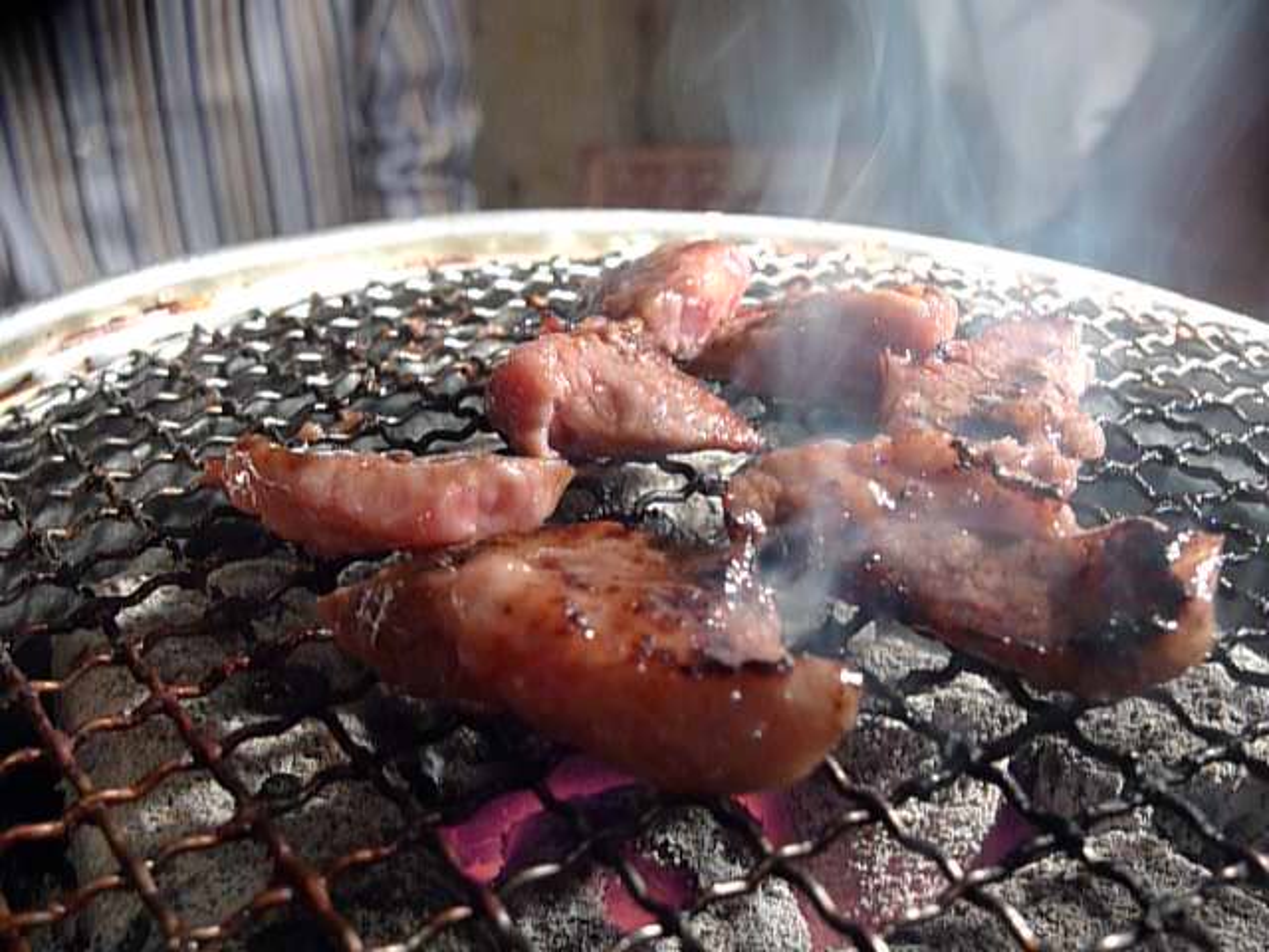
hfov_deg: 42.9
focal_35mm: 44
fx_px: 1613
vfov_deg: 32.9
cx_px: 634
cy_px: 476
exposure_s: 1/40
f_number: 3.5
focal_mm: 9.3
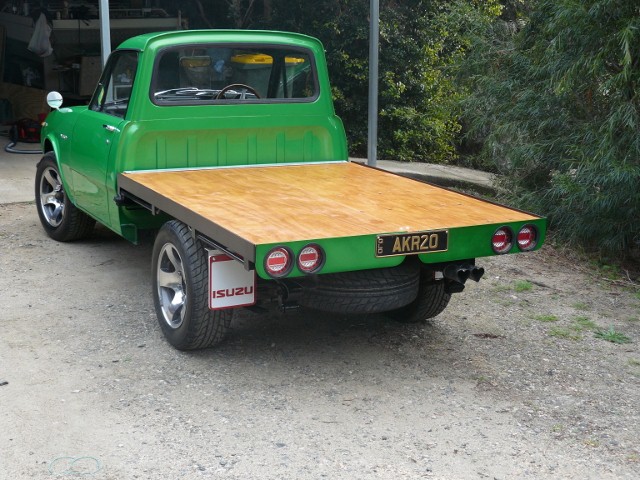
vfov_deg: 26.6
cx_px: 320
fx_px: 1017
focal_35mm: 55
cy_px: 240
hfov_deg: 34.9
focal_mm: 9.2
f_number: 2.8
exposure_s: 1/60
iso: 100
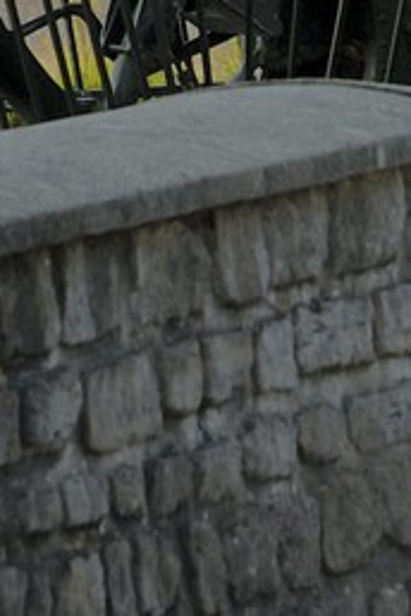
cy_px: -1041
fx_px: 15156
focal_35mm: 885
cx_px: 607
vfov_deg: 2.3
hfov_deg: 1.6
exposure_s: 1/160
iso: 100
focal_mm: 95
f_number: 5
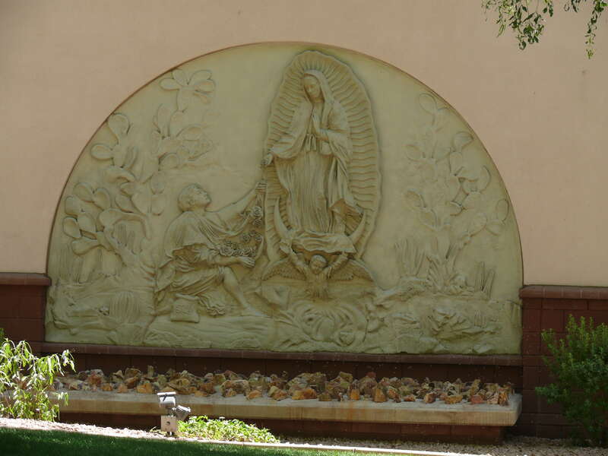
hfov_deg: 13.9
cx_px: 304
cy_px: 228
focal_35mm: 142
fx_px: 2494
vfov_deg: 10.4
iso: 100
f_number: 4
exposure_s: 1/200
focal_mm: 30
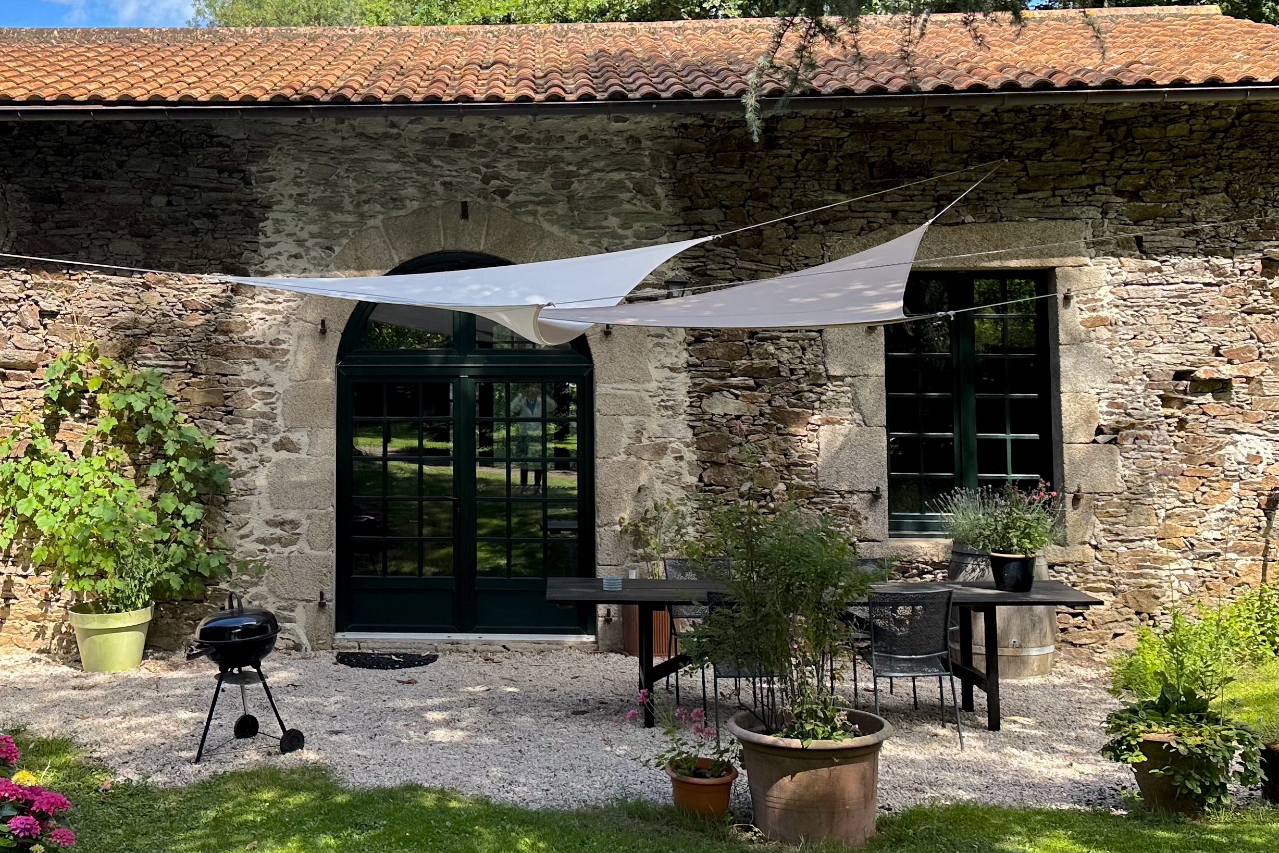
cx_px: 429
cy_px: 305
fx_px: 1457
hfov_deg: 46.7
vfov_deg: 32.4
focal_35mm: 41
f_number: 1.8
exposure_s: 1/1400
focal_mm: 6.86
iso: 80
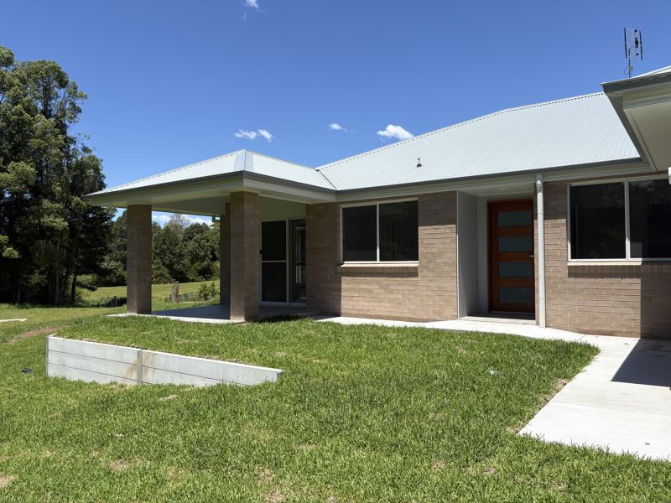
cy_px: 252
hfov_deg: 67.3
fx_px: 504
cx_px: 336
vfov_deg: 53.1
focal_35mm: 26
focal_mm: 5.96
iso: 50
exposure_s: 1/3623
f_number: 1.6
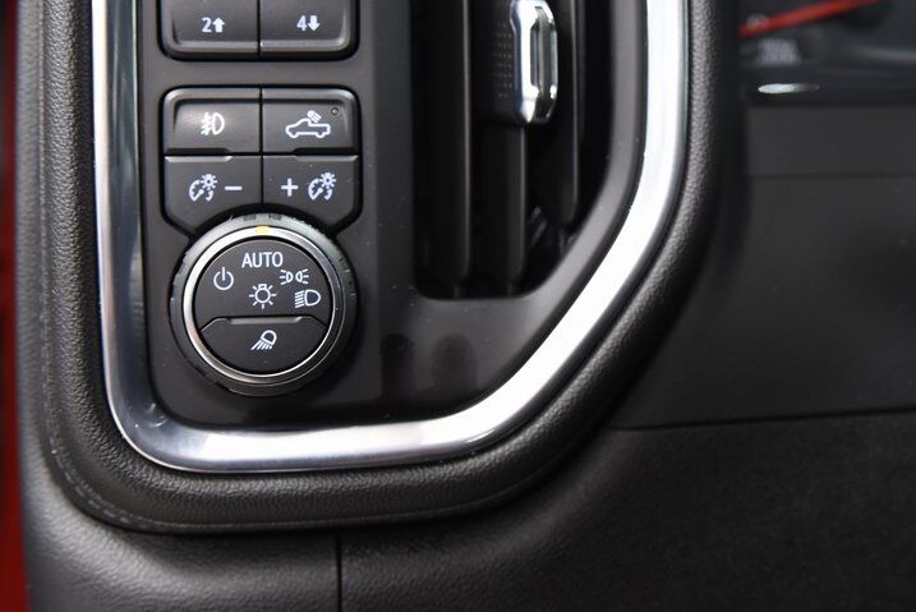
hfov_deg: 33.2
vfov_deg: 22.6
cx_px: 583
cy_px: 212
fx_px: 1528
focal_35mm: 60
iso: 1600
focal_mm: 42
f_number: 4
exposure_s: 1/15
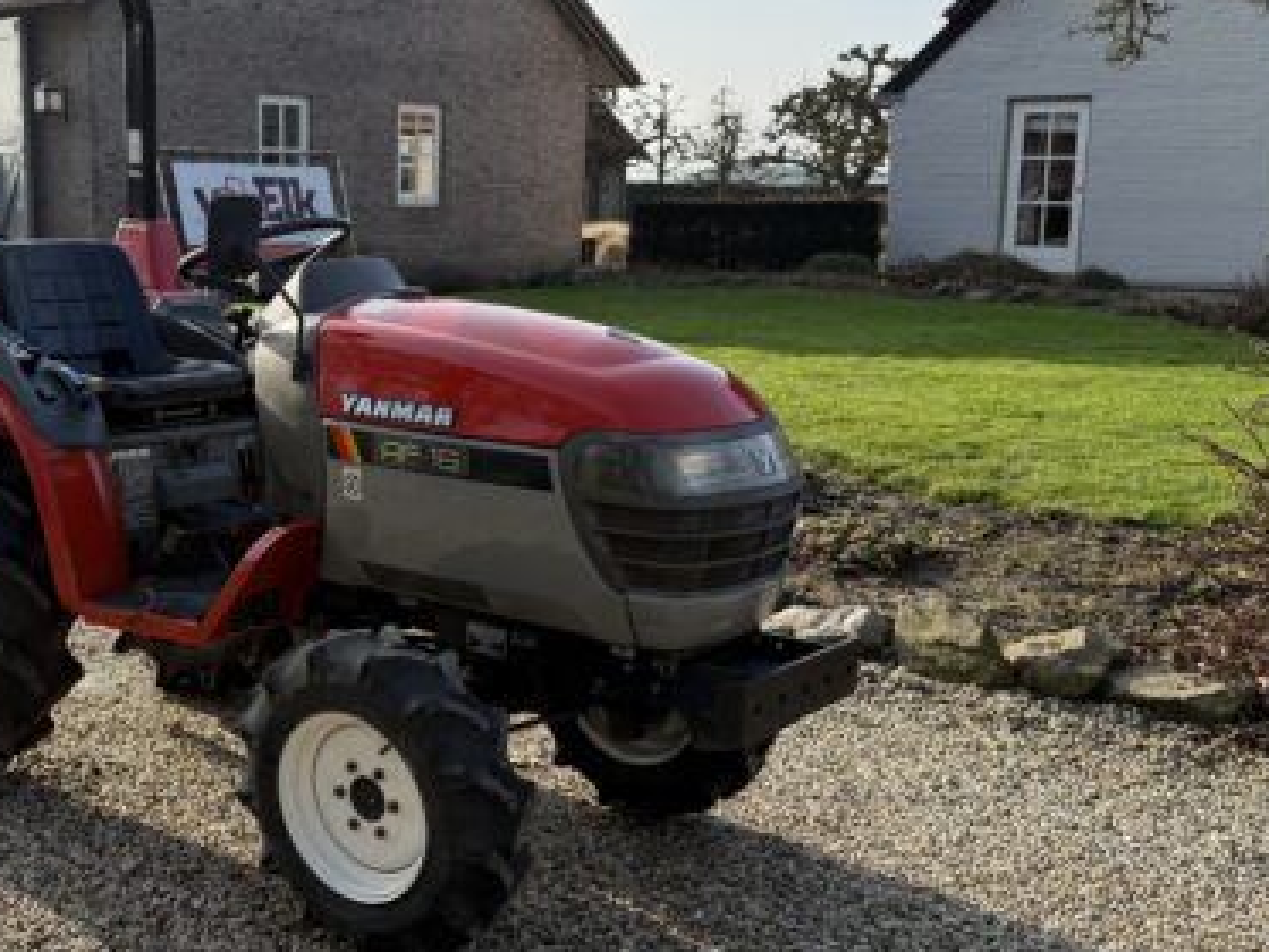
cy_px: 498
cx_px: 378
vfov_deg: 32.2
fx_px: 1650
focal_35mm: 45
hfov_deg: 41.3
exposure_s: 1/2907
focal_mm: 6.76
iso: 100
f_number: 1.78
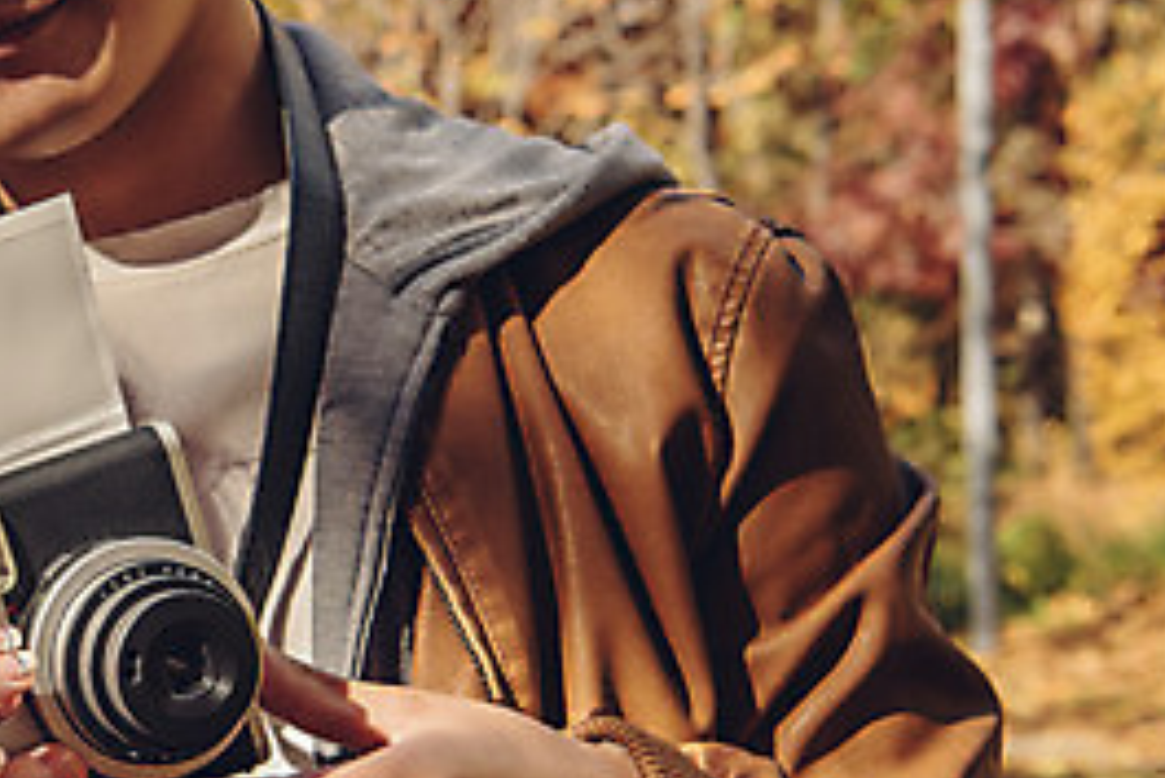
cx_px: -59
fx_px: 3659
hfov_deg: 17.6
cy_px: 637
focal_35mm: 113
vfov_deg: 12.1
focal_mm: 50
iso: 250
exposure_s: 1/250
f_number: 8
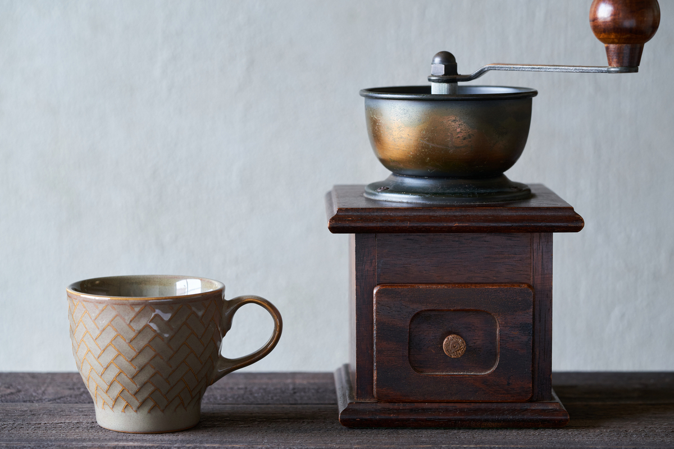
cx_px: 337
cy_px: 224
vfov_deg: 15.2
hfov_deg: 22.6
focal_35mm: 90
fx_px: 1685
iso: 400
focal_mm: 90
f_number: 5.6
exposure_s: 1/20
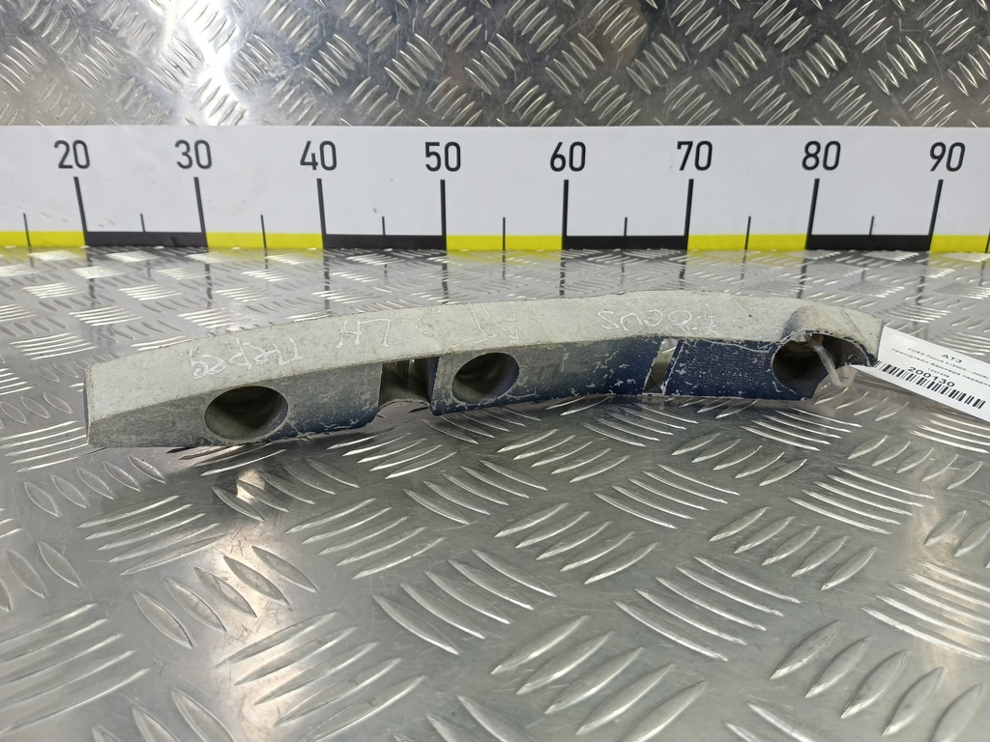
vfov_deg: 58.9
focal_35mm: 23
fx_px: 658
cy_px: 371
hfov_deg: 73.9
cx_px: 495
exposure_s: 1/50
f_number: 1.6
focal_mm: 4.11
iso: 118
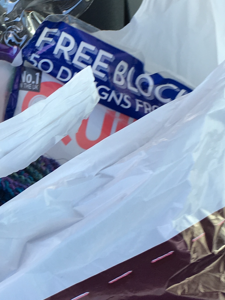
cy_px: 171
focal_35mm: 87
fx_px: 754
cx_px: -19
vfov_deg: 22.5
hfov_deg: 16.5
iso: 25
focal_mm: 4.15
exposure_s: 1/100
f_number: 2.2
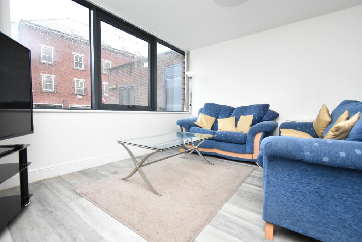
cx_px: 181
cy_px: 121
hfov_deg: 100.4
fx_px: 151
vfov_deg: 77.4
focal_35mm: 15
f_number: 4.5
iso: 2200
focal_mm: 10
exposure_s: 1/60
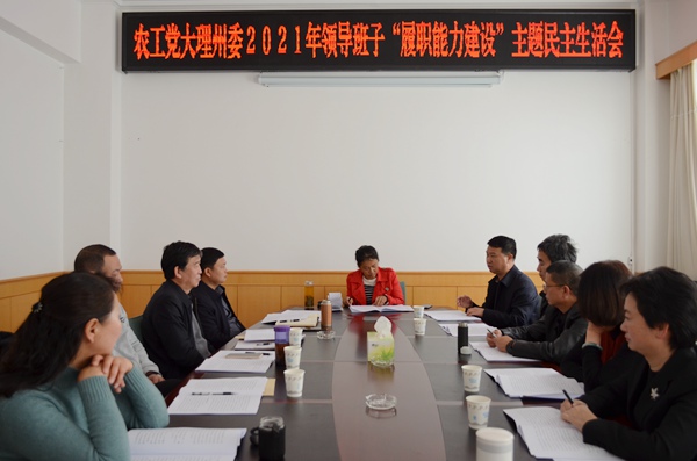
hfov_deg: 62.0
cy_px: 230
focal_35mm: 30
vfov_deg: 43.4
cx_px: 348
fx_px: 579
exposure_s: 1/160
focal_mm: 20
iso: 400
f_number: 4.5
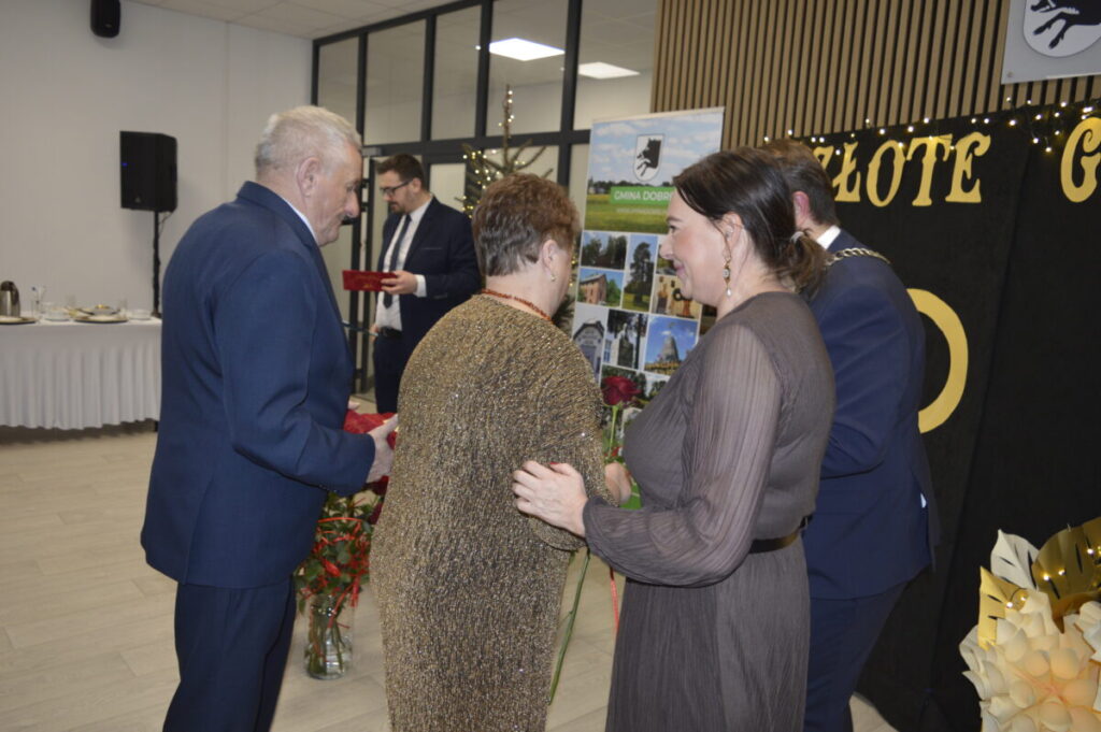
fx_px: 825
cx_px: 550
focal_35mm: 27
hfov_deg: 67.4
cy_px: 366
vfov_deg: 47.9
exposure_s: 1/60
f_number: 3.5
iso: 500
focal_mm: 18
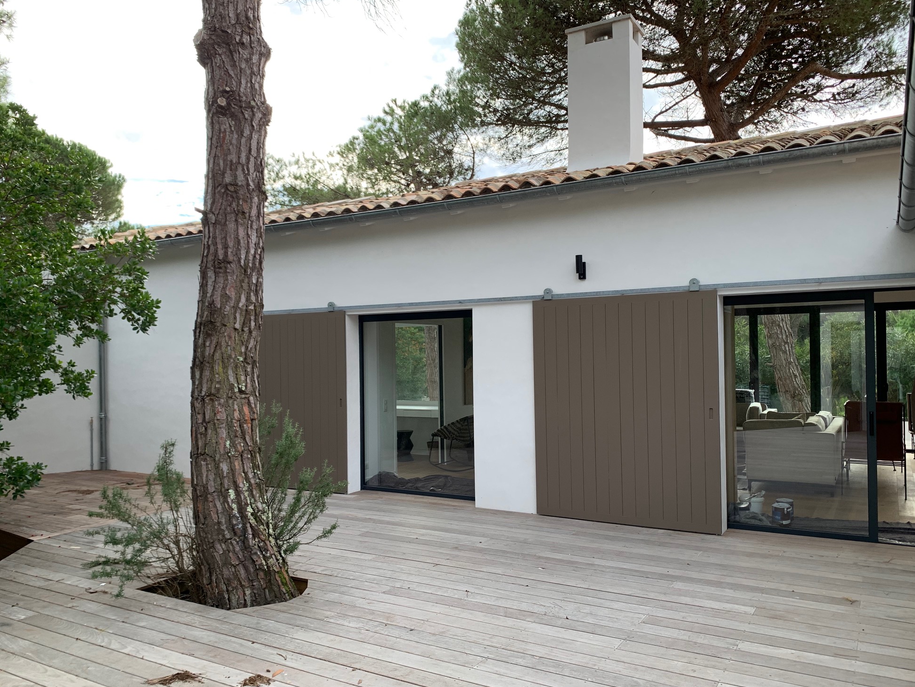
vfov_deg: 51.3
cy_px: 355
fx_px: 714
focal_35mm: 27
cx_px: 475
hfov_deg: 65.3
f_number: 1.8
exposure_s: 1/283
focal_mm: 4.25
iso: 25
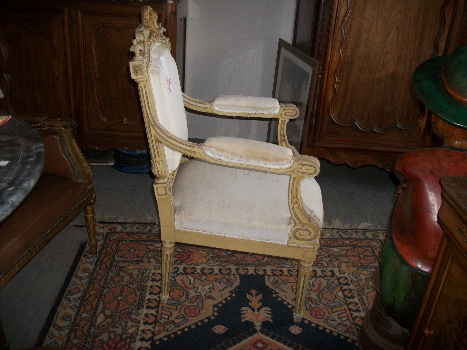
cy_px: 175
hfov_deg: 56.8
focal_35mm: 32
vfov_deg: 44.2
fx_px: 432
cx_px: 234
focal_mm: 5.7
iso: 160
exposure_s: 1/60
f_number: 2.9
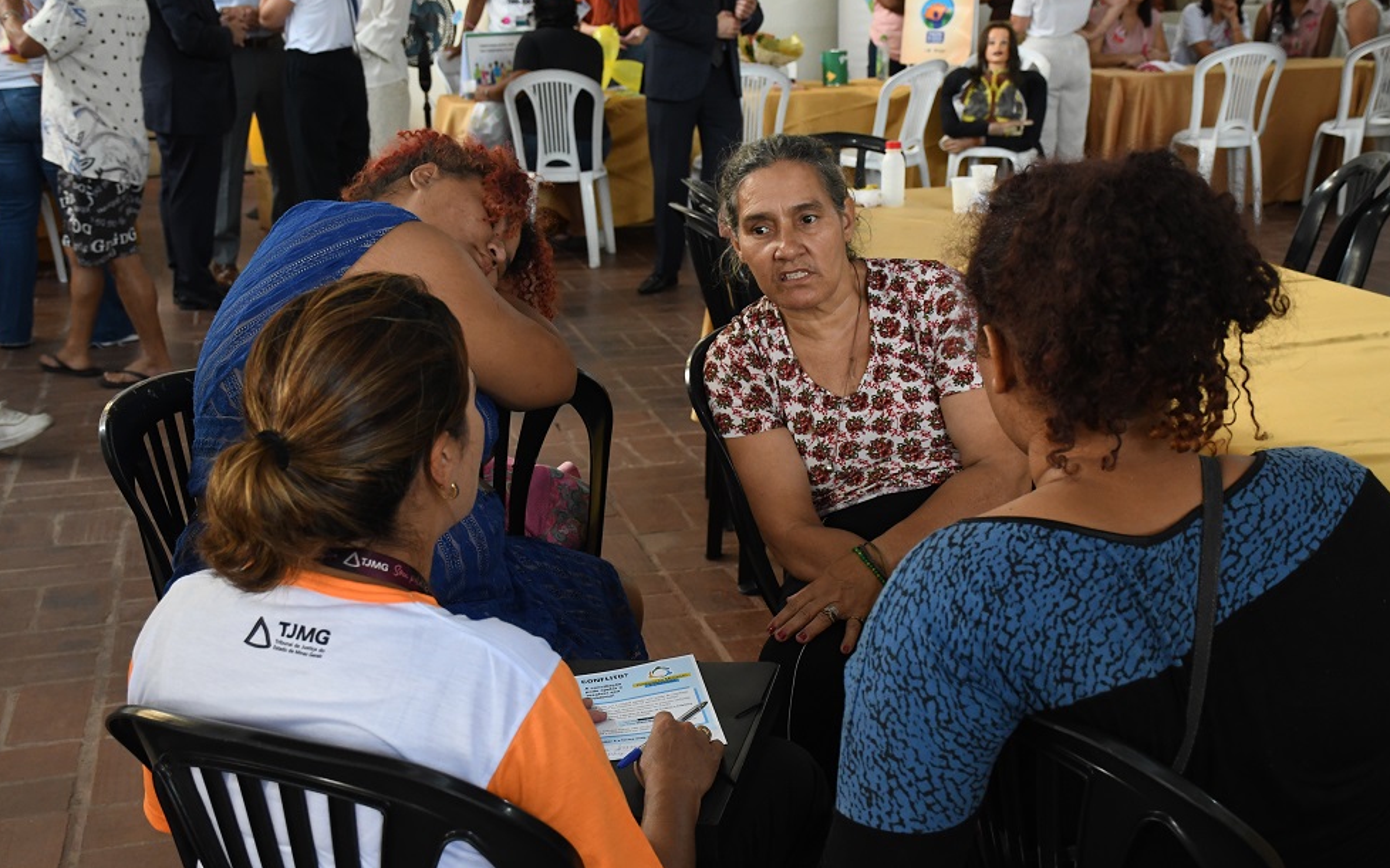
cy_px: 459
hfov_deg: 40.3
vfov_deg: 25.8
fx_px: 1894
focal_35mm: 50
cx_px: 701
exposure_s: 1/125
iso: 2000
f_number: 6.3
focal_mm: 32
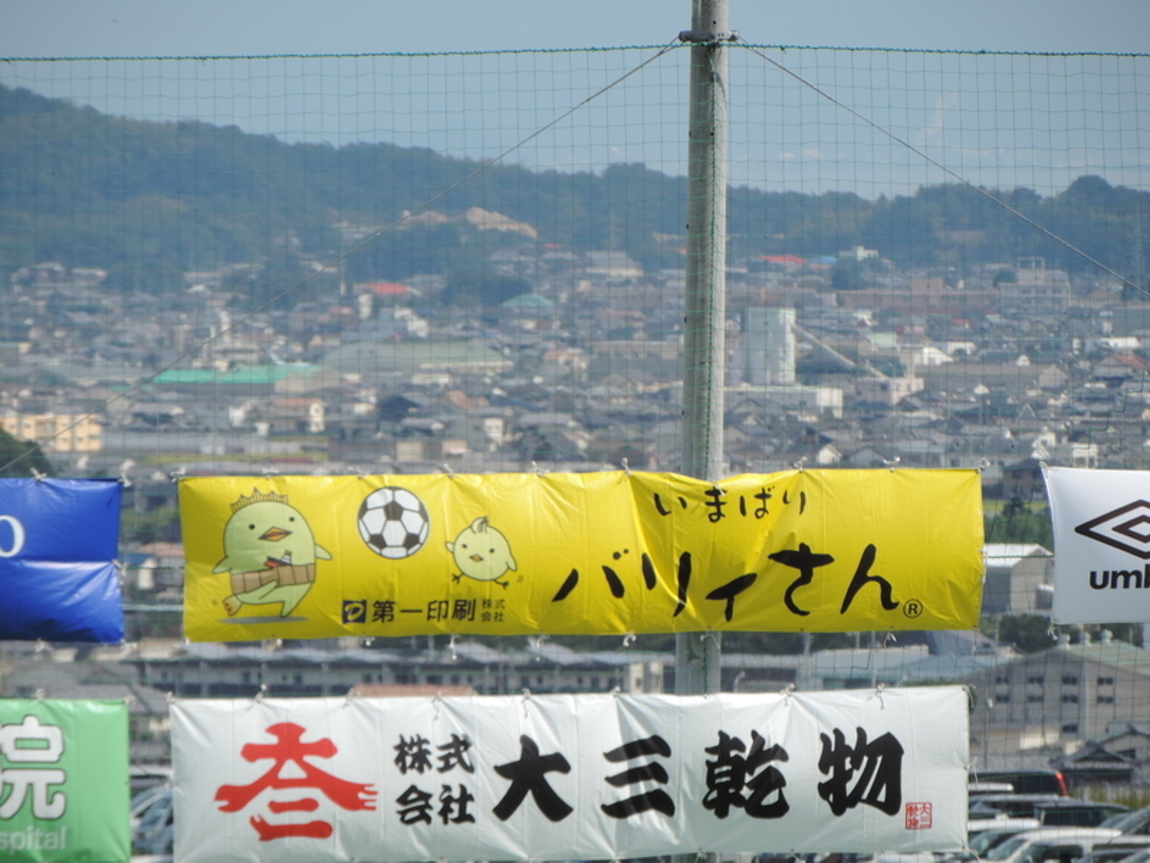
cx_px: 575
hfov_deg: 4.0
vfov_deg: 3.0
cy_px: 432
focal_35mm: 500
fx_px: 16611
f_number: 4.9
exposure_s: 1/500
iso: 80
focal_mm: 89.1
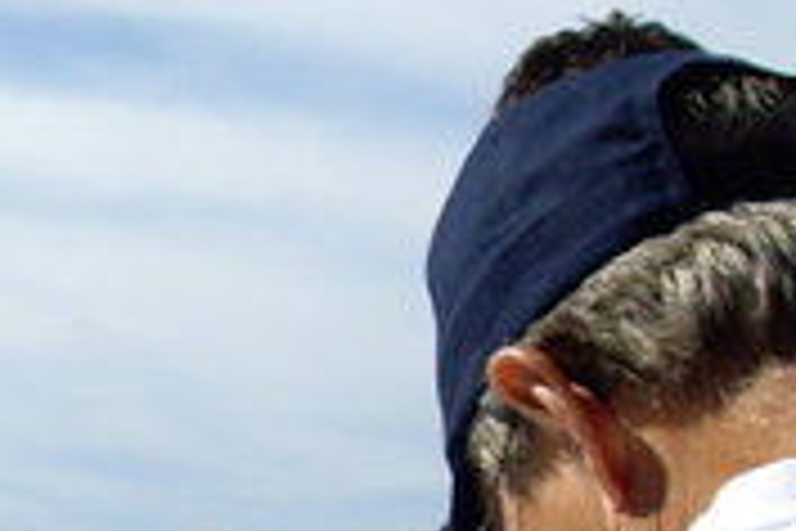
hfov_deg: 13.6
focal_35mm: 143
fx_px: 3162
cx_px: -360
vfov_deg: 9.4
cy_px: 706
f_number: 4.3
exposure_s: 1/500
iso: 50
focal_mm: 6.2
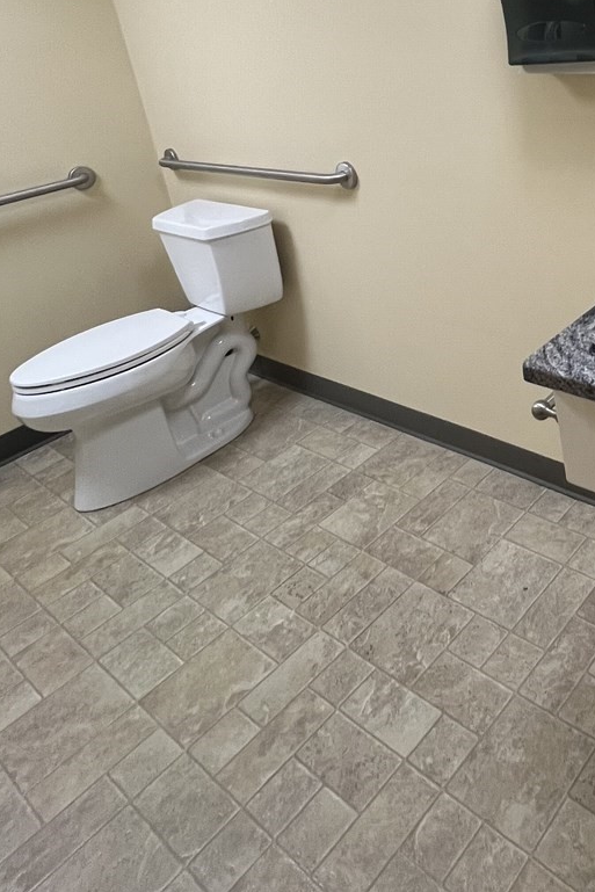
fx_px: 669
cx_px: 602
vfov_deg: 61.8
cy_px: 180
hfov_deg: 41.4
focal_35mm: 27
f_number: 1.8
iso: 250
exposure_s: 1/120
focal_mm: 1.57
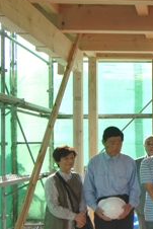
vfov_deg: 29.4
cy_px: 155
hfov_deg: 18.0
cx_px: 224
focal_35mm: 68
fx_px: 433
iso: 64
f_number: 2.7
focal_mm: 5.8
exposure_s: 1/320
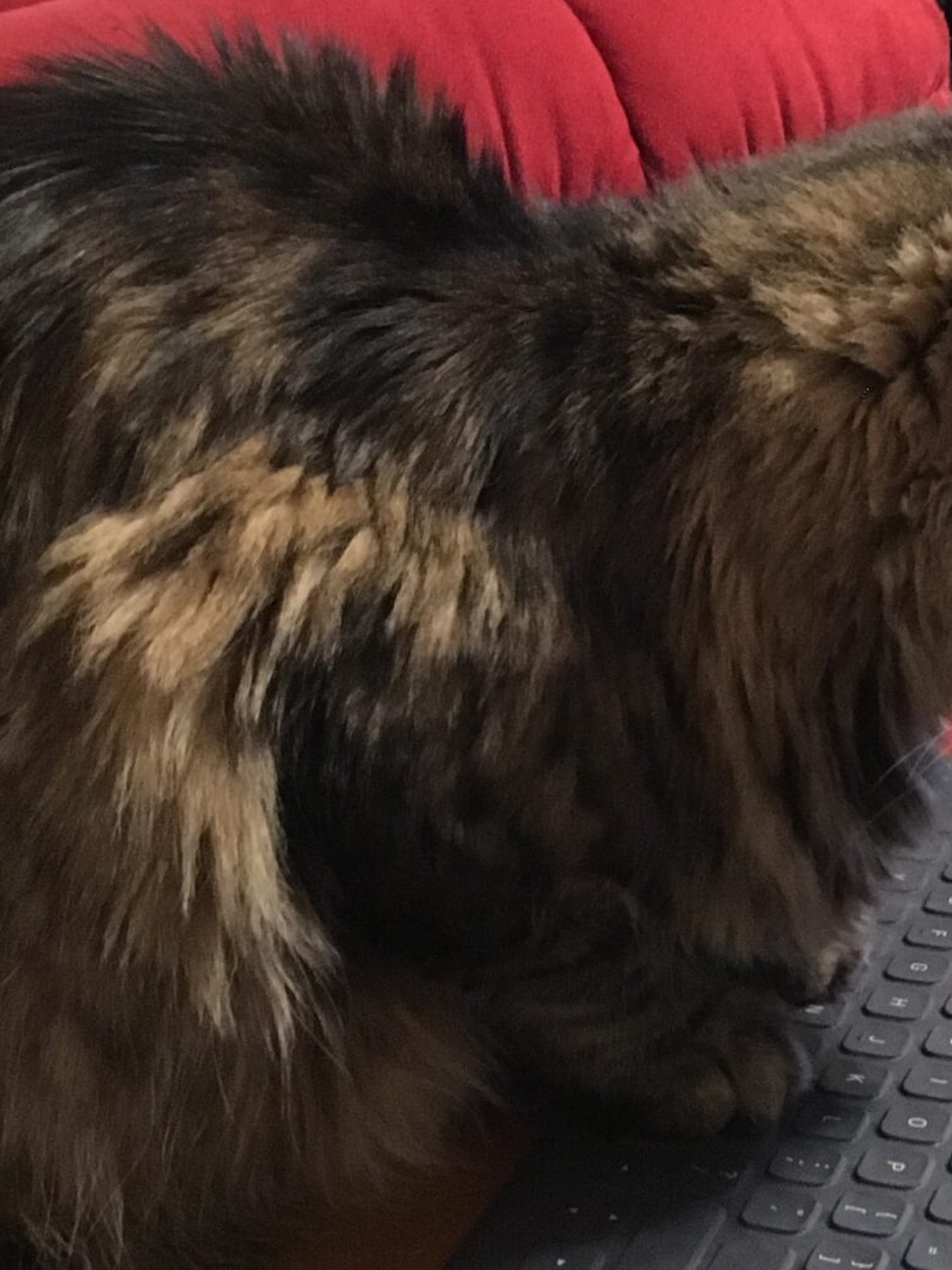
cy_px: 719
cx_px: 668
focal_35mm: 72
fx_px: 2641
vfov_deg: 27.0
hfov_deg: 20.3
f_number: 2.2
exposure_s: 1/15
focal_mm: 4.15
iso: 320
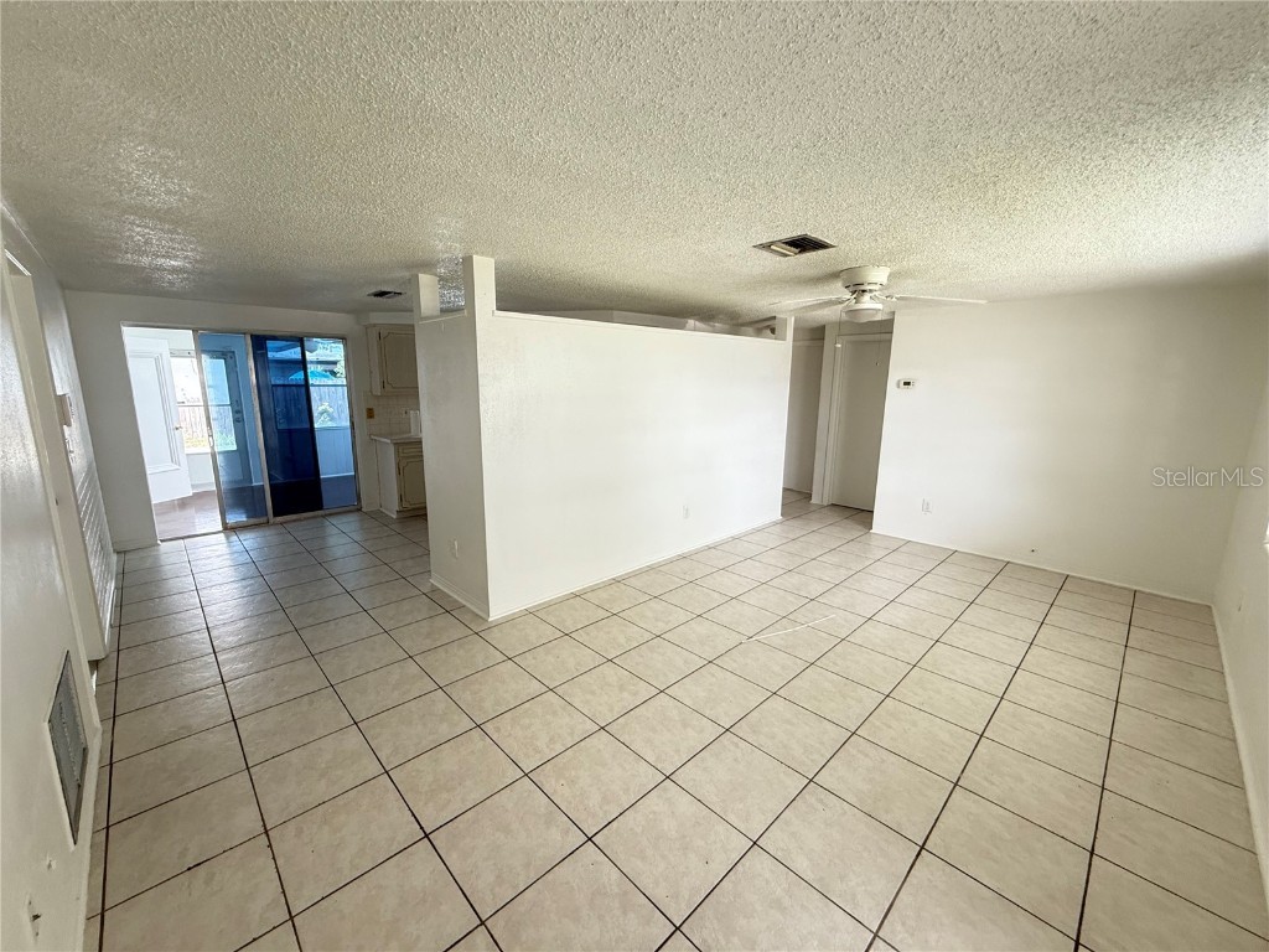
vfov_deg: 85.7
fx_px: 513
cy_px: 476
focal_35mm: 14
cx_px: 634
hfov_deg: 102.1
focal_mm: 2.22
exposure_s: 1/99
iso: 200
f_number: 2.2
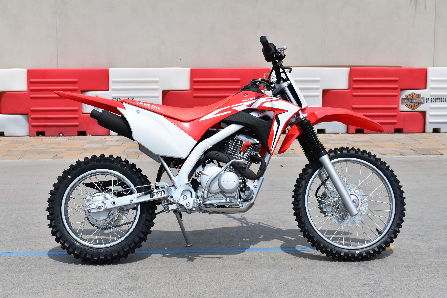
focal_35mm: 48
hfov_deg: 41.1
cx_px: 224
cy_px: 149
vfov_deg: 28.1
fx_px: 596
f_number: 10
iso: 100
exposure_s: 1/400
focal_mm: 32
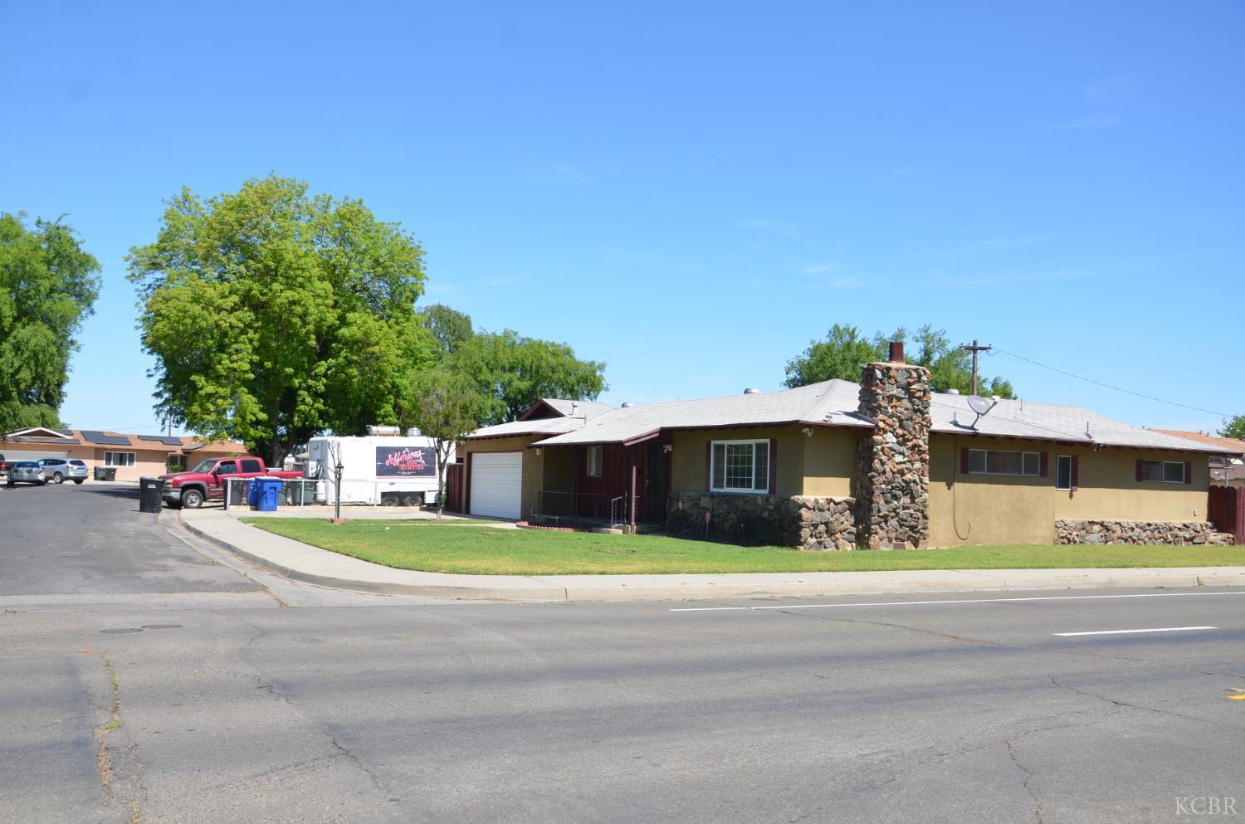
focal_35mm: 33
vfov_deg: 39.8
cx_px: 622
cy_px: 412
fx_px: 1139
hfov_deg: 57.3
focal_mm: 22
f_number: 8
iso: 100
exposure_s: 1/250
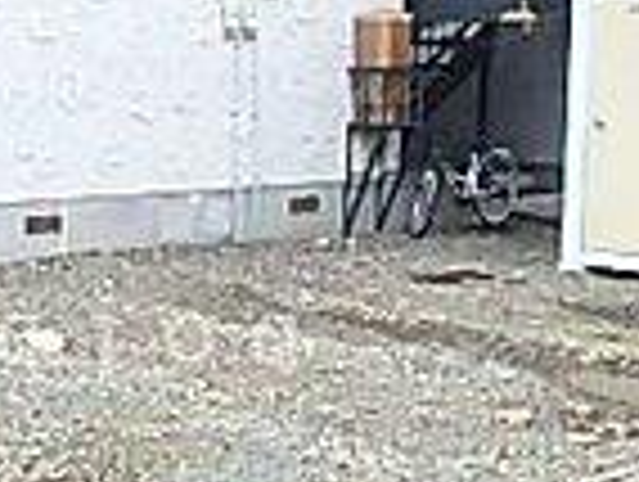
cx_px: 72
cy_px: 331
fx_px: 1387
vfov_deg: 19.6
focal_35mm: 75
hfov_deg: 25.2
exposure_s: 1/160
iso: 125
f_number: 3.5
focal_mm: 3.7
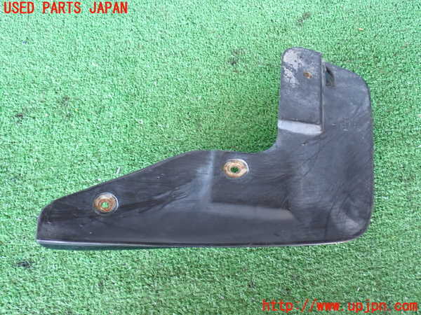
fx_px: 462
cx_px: 210
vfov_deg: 37.7
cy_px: 158
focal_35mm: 38
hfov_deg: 49.0
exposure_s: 1/40
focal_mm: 6.83
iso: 500
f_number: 2.7
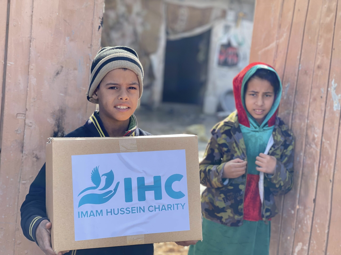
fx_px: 630
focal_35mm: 64
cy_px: 128
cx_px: 170
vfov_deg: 22.9
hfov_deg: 30.3
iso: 25
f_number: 2.2
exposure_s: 1/195
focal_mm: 7.5
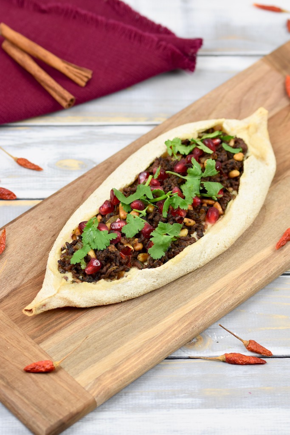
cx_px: 145
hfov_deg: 8.7
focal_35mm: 158
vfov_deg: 13.0
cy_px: 218
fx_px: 1902
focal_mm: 105
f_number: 5
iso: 400
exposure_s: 1/100
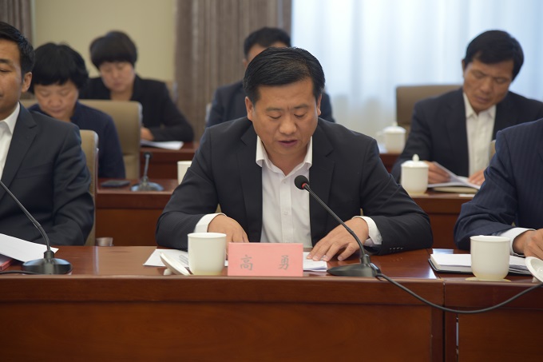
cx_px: 272
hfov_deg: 18.3
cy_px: 181
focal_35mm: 112
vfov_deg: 12.2
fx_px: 1689
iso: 400
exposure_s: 1/60
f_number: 4
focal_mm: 112
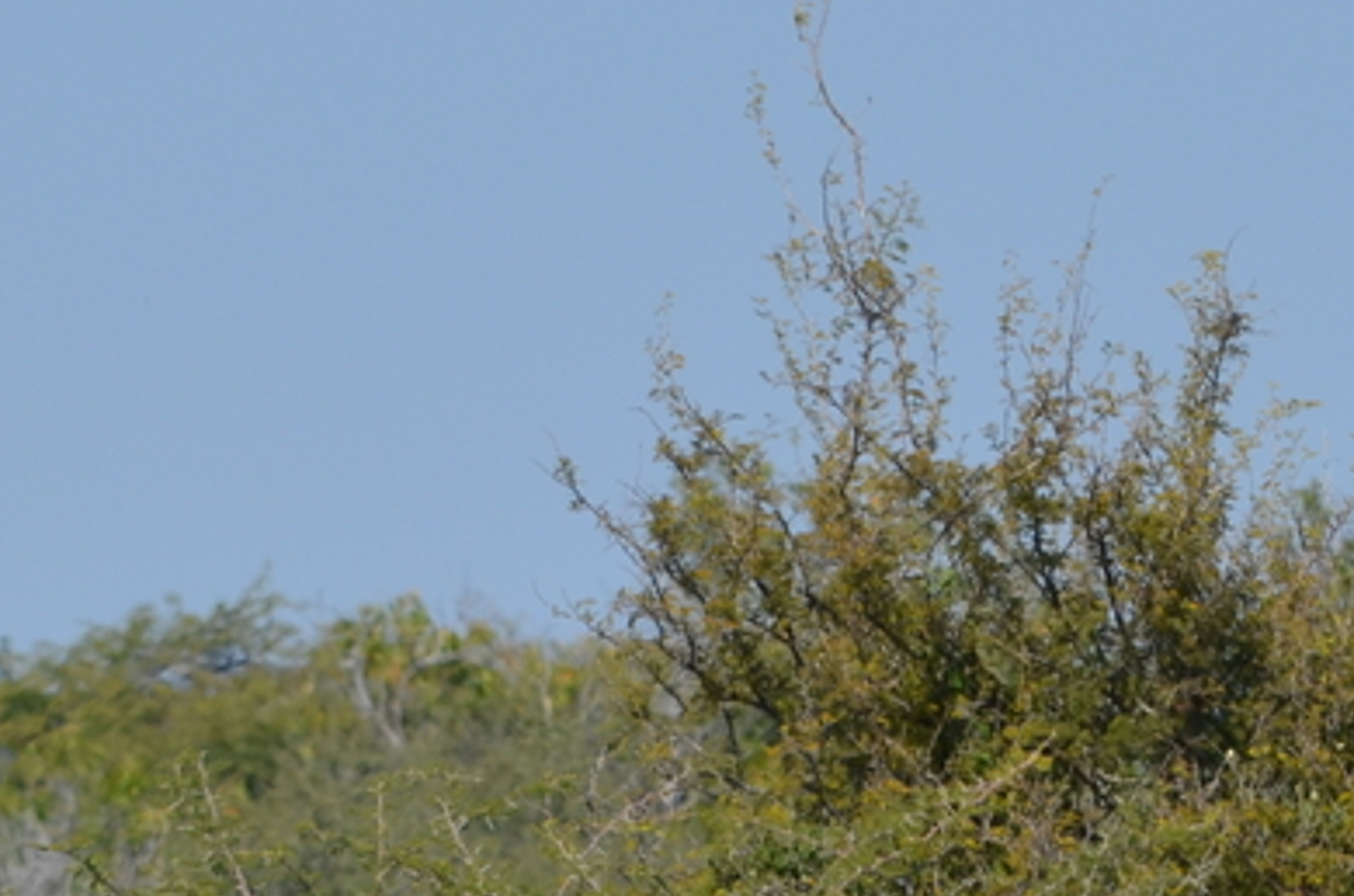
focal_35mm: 1084
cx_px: 1024
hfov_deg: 1.9
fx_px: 40671
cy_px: 1396
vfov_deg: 1.3
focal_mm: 220
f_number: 7.1
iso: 200
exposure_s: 1/800
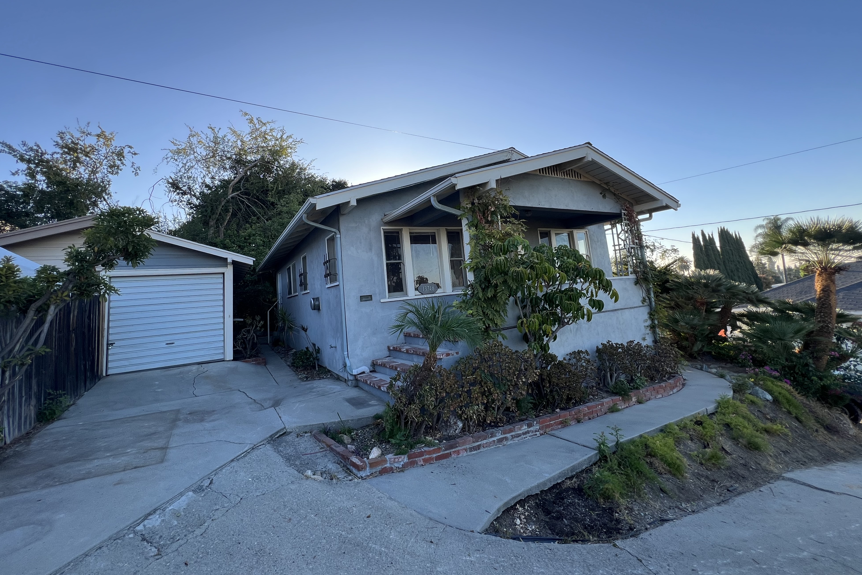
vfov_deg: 80.9
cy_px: 256
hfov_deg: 104.3
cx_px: 427
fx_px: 335
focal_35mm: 14
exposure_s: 1/380
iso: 32
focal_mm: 1.57
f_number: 1.8
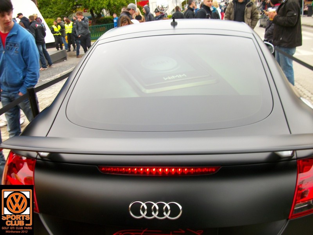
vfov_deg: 41.8
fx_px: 307
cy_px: 118
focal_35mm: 34
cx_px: 156
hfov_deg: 54.0
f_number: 2.9
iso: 80
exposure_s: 1/100
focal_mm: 5.7
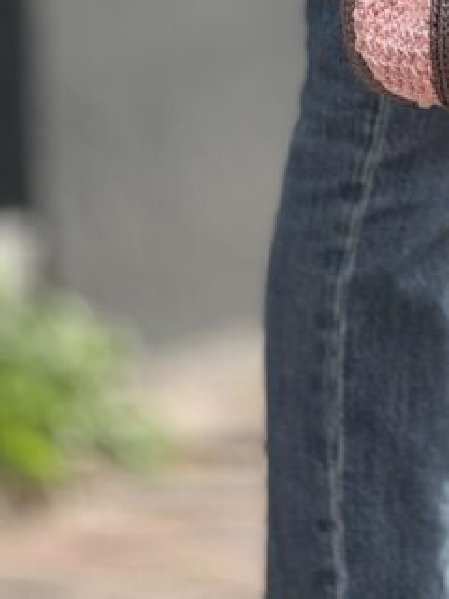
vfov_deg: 6.6
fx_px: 5188
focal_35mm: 300
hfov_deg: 4.9
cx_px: 554
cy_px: -129
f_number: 2.8
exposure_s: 1/184
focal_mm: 15.66
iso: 50
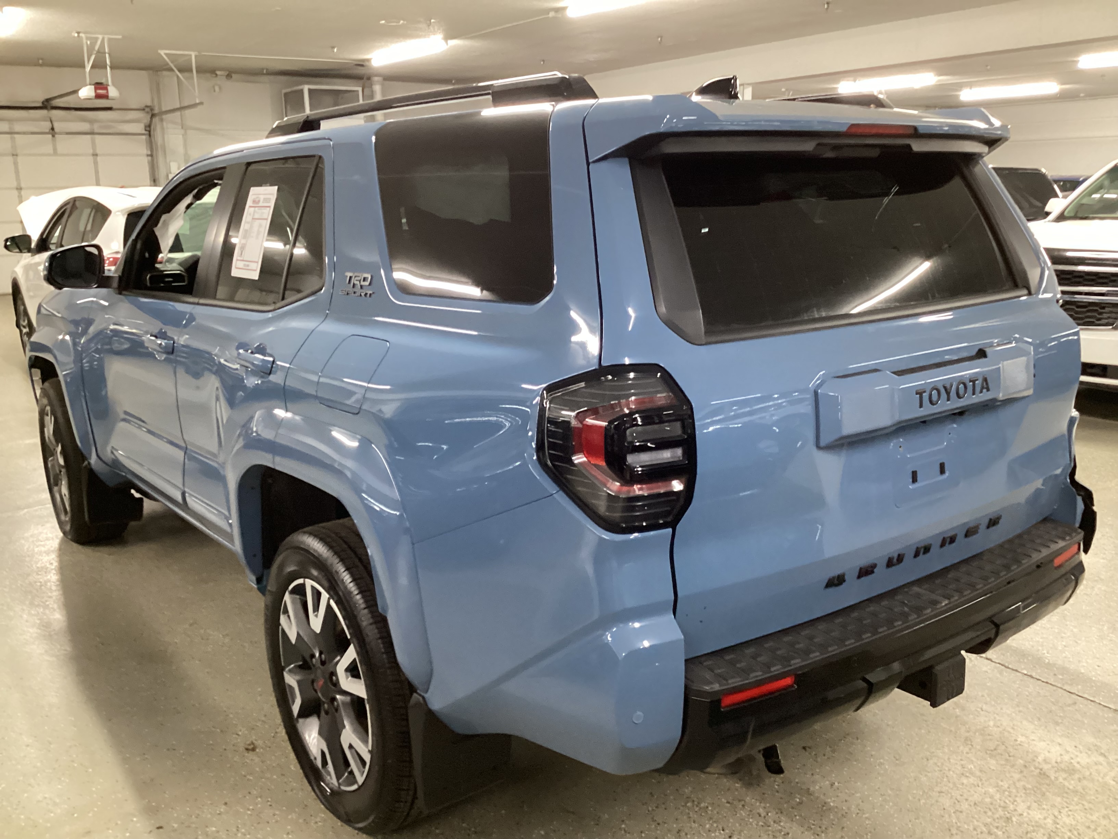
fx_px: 1001
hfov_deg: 58.4
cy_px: 420
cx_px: 559
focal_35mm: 31
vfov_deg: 45.4
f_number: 2.4
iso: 400
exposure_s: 1/40
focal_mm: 3.3
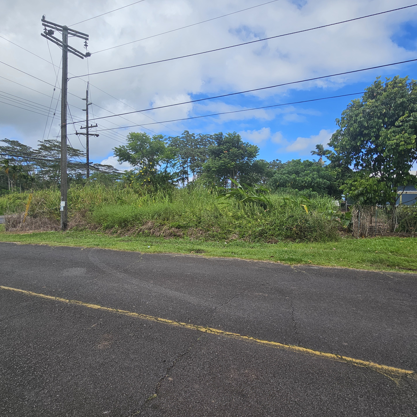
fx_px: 218
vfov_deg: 87.4
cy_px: 202
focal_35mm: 16
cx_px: 206
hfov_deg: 87.4
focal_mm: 2.2
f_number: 2.2
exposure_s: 1/2054
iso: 50
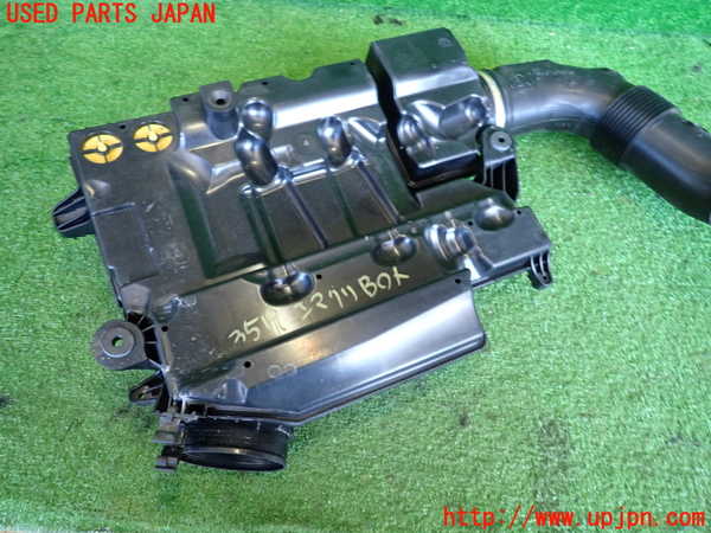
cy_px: 266
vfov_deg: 54.9
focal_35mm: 25
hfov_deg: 69.4
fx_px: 513
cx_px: 356
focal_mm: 4.5
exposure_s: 1/30
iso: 250
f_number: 2
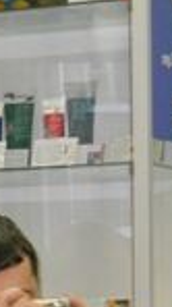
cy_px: 307
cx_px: -261
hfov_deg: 4.0
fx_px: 2414
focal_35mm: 297
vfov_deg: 7.2
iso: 640
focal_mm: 14.9
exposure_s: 1/60
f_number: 4.8
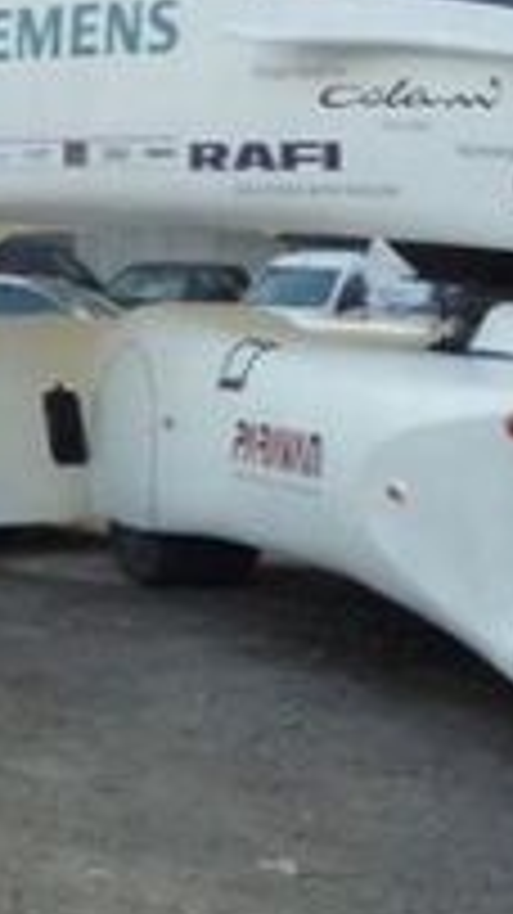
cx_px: 202
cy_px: 225
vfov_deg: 19.3
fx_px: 2663
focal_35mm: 110
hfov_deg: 11.0
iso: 200
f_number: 4
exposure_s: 1/250
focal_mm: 5.2
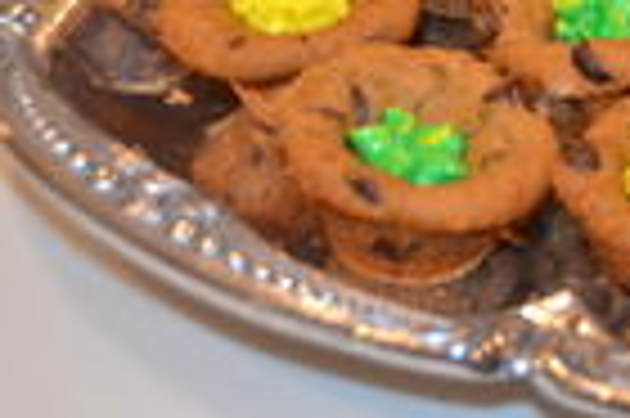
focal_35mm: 145
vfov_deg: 9.3
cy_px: -126
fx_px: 2535
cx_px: 801
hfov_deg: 13.7
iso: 800
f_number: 4.2
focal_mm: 34
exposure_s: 1/60
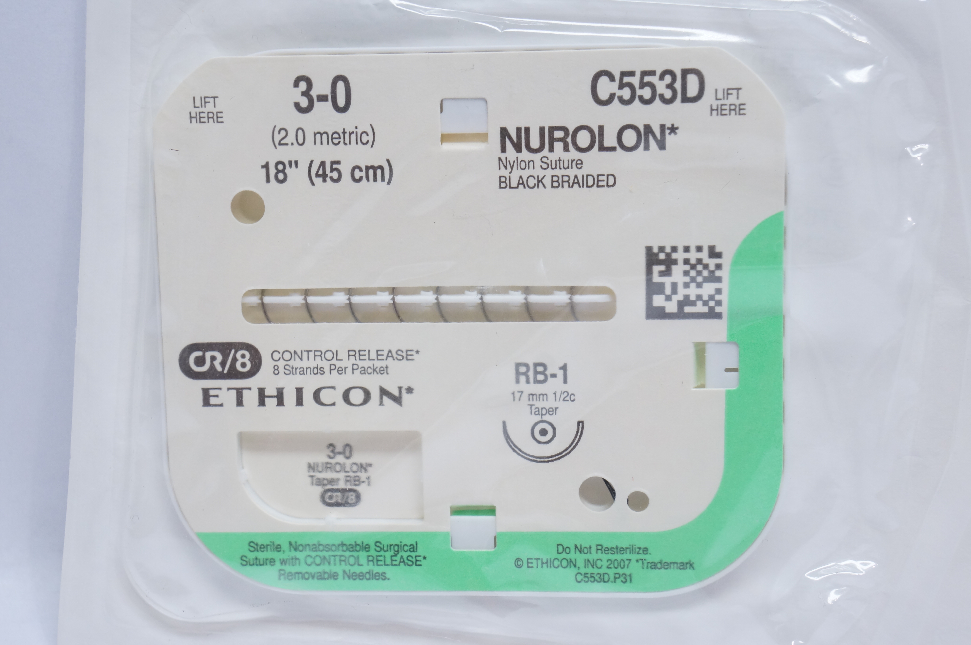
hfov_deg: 31.9
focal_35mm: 63
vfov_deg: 21.5
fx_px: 1697
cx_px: 486
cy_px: 322
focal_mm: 42
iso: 800
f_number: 7.1
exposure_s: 1/50
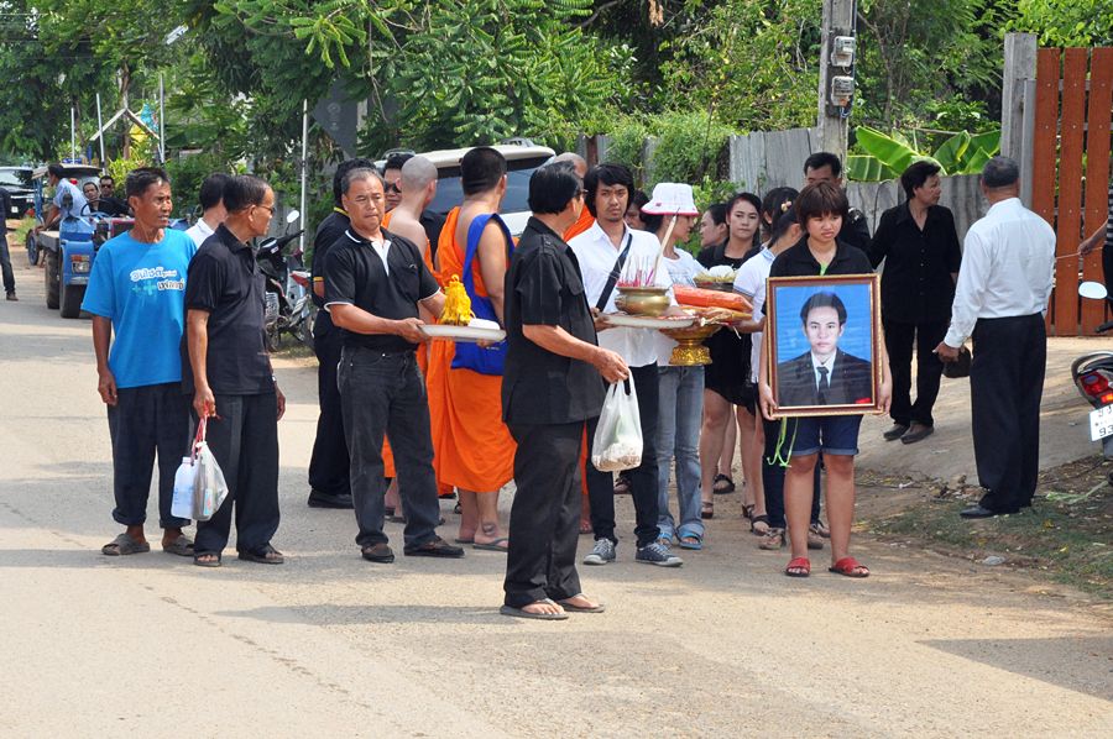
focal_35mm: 105
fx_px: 3243
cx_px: 556
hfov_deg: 19.5
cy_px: 370
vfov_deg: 13.0
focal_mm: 70
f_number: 20
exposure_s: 1/200
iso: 1600
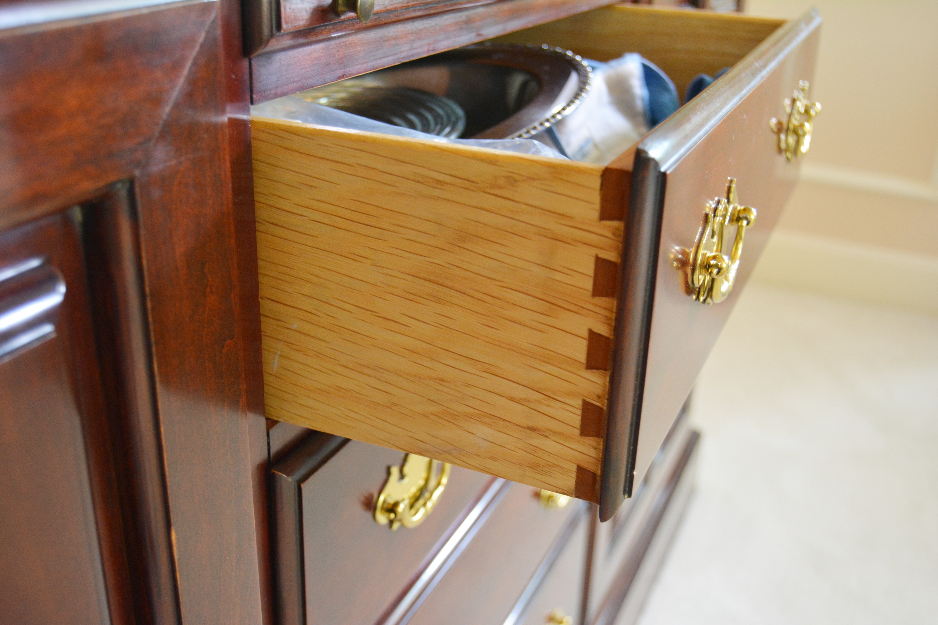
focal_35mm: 39
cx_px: 469
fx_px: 1016
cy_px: 312
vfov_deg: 34.2
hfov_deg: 49.6
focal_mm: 26
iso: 800
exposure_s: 1/50
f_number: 4
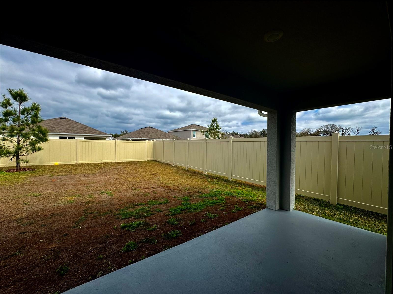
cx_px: 196
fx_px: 159
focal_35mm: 14
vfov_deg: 85.7
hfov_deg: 102.1
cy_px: 147
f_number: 2.2
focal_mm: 2.22
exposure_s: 1/2342
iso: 50
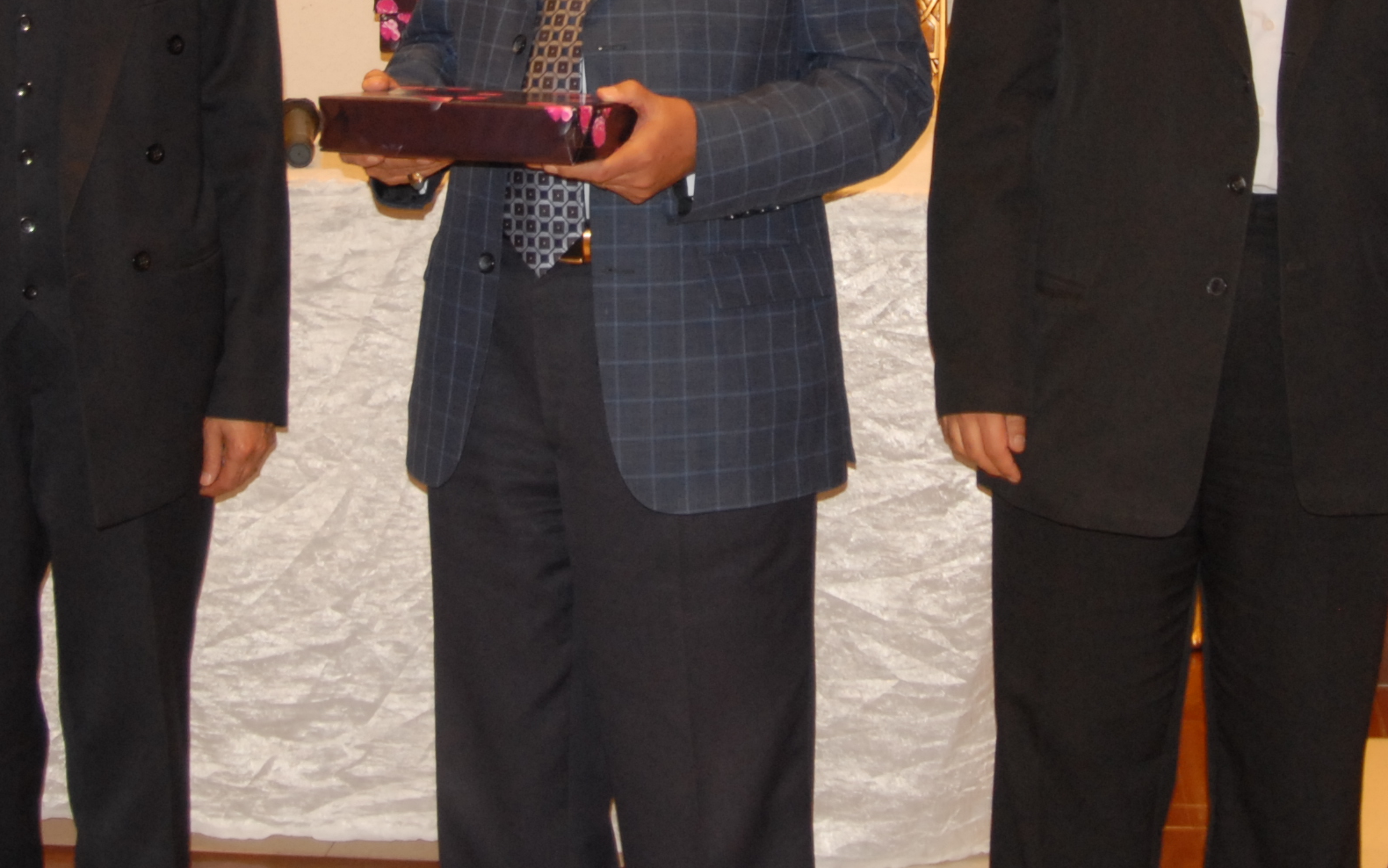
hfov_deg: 23.0
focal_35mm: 90
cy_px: -108
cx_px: 755
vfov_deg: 14.2
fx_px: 3405
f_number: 4
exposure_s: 1/30
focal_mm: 24
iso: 400
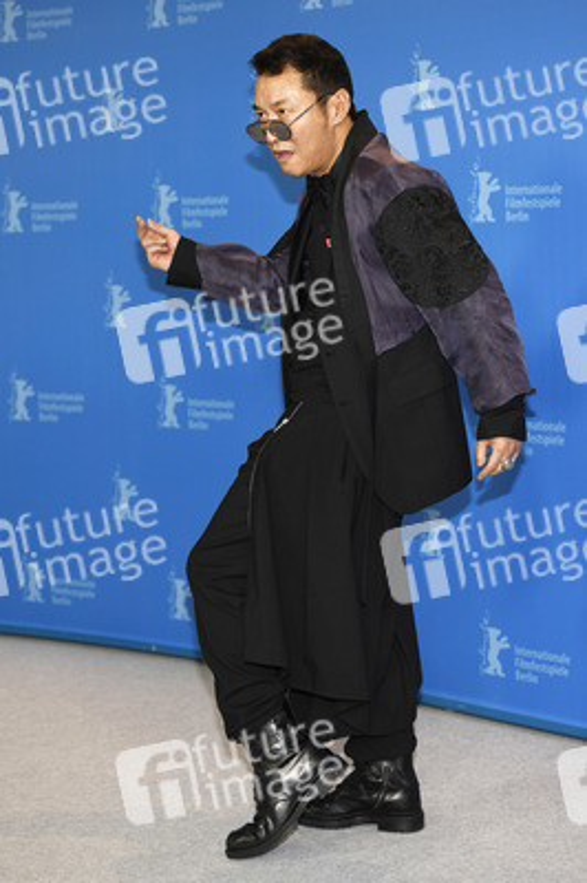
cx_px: 294
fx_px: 1715
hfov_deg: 19.4
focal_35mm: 70
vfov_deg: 28.9
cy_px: 442
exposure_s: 1/400
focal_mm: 70
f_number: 3.5
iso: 800
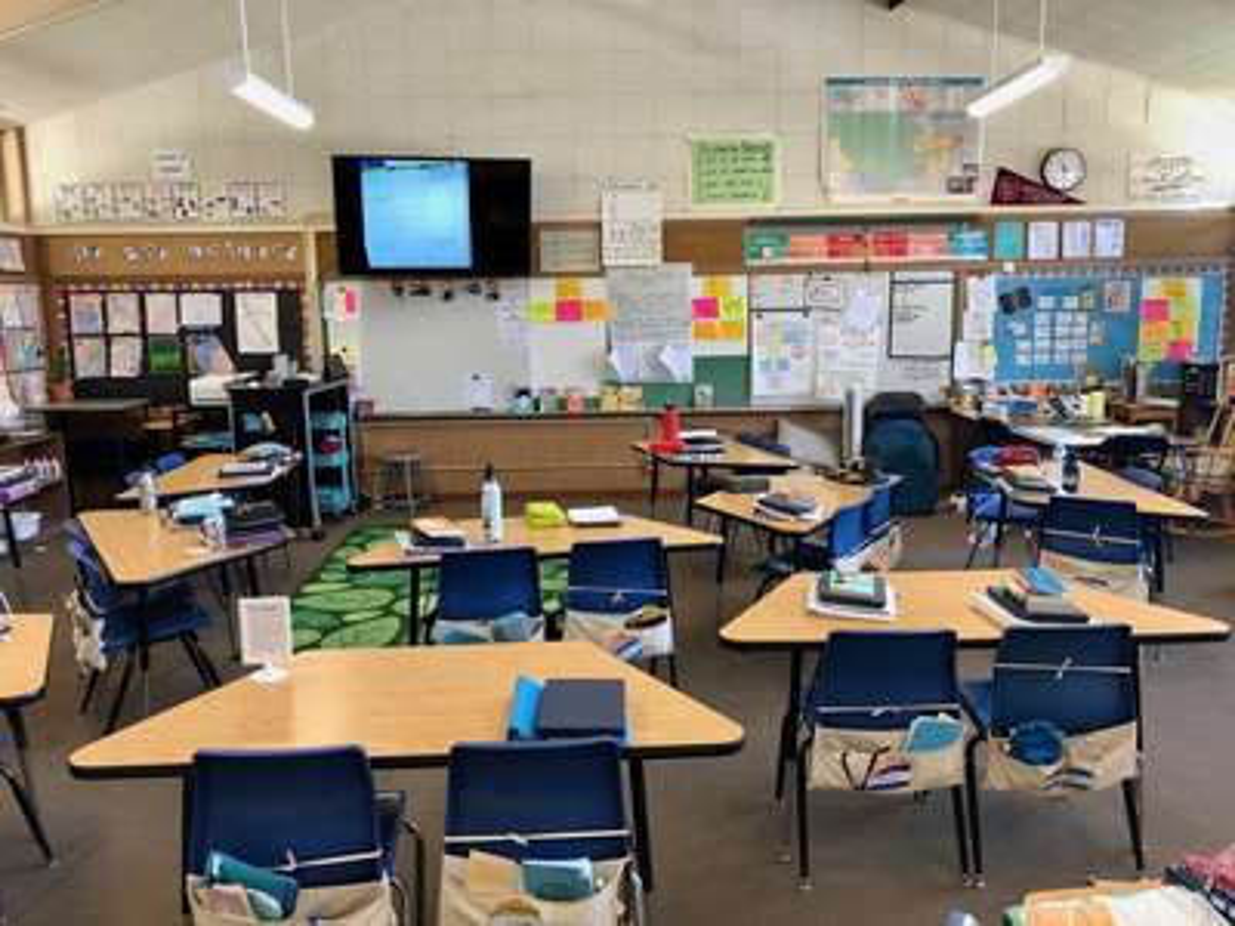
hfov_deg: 63.4
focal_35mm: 28
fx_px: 999
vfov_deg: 49.7
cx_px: 618
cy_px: 463
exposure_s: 1/30
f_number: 1.8
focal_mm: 4
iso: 32
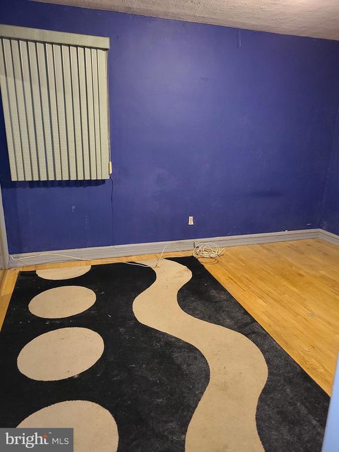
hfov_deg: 53.1
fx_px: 339
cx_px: 170
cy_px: 226
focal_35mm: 26
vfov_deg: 67.3
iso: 500
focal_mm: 5.4
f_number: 1.8
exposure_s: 1/14
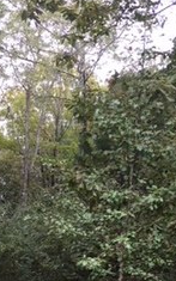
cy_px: 286
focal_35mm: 76
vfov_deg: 25.7
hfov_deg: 17.0
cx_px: 32
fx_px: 583
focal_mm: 4.15
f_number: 2.2
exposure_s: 1/120
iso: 32
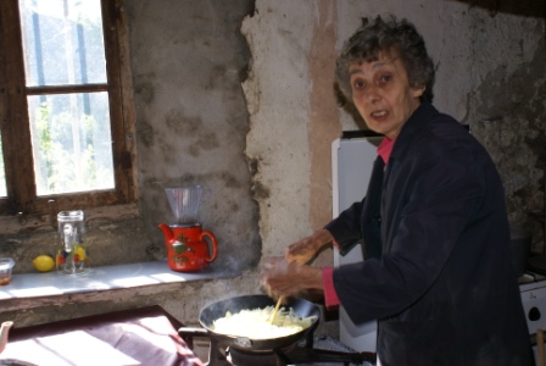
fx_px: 592
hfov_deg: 49.5
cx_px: 273
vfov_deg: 34.3
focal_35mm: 39
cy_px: 183
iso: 200
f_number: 5.6
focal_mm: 26
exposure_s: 1/60
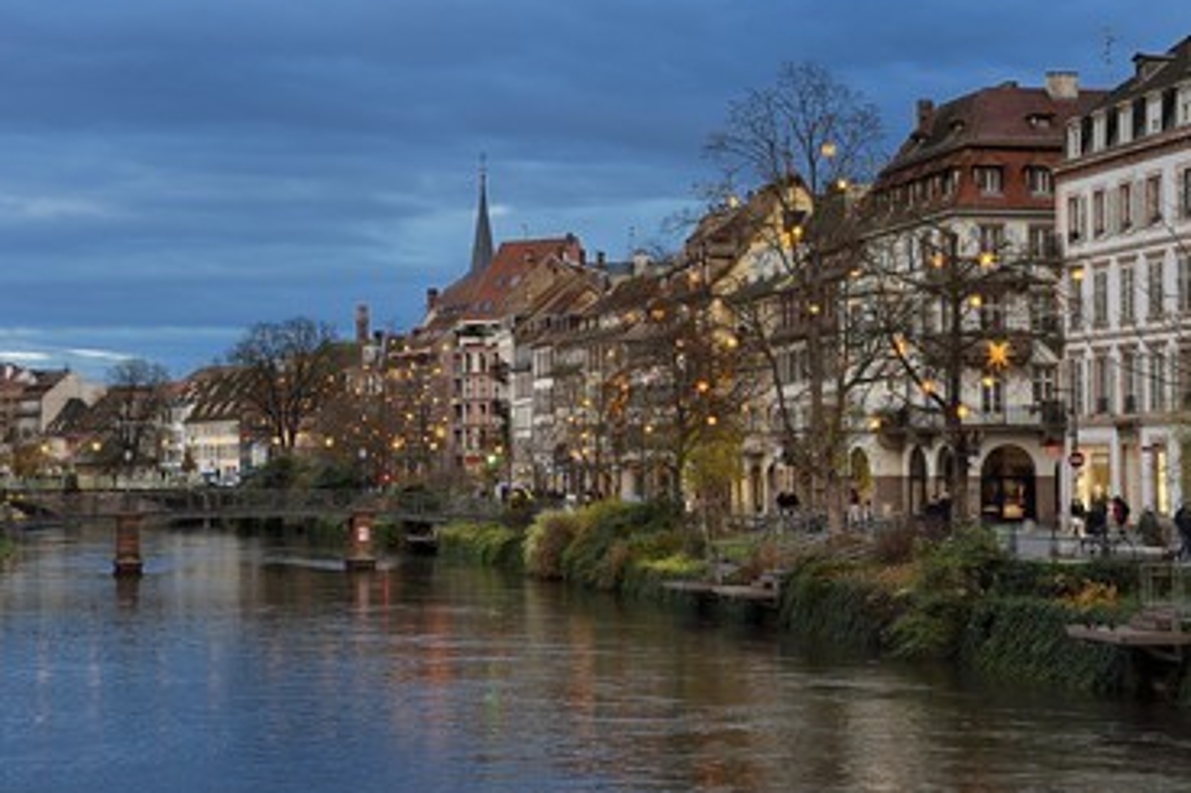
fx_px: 2645
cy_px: 359
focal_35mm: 80
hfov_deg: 25.4
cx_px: 526
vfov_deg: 17.0
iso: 640
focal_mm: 70
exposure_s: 1/60
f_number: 7.1
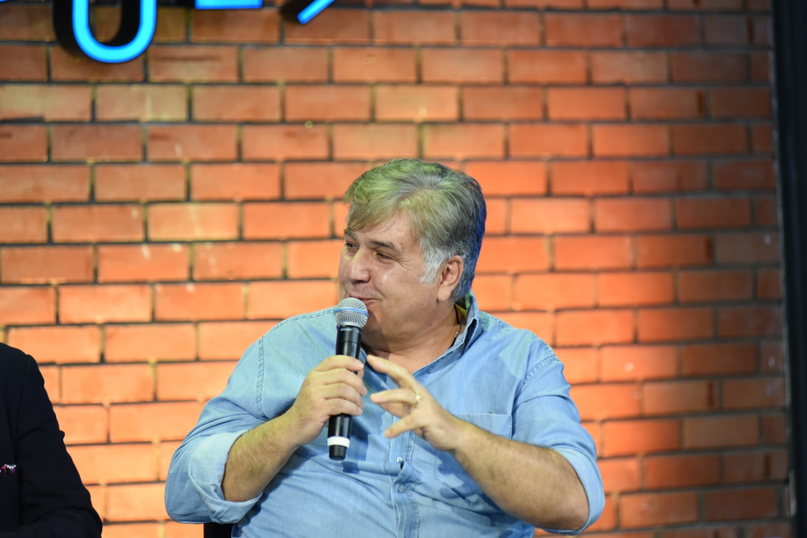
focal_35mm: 170
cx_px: 404
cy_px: 269
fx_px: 3811
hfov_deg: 12.1
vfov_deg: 8.1
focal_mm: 170
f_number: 4.5
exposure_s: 1/500
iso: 5000
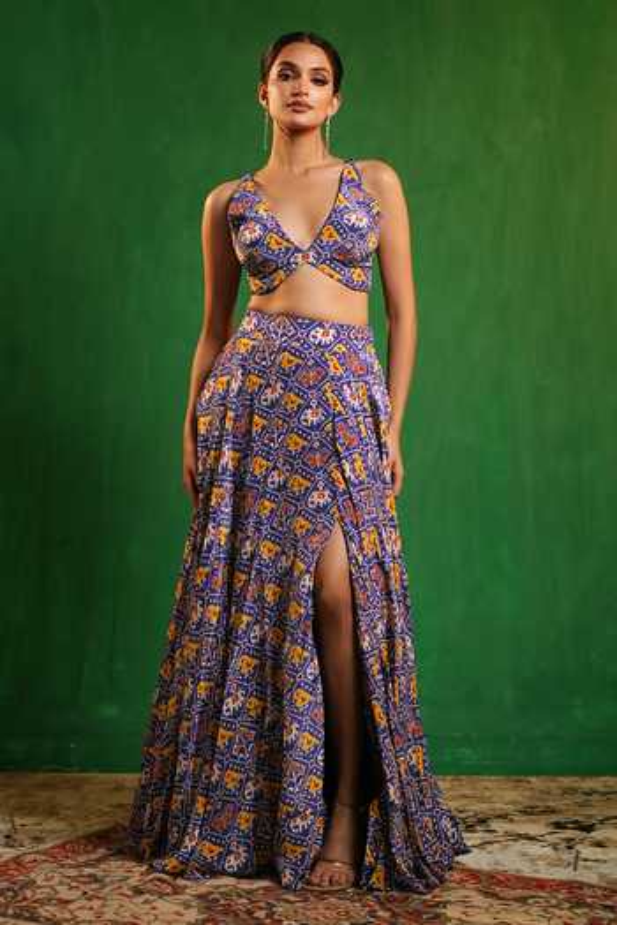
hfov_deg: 27.0
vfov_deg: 39.6
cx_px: 308
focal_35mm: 50
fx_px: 1285
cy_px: 462
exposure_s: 1/160
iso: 400
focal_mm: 50
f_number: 2.8
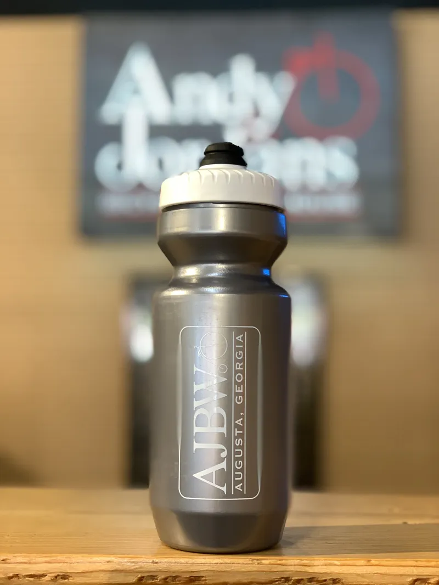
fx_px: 879
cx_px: 220
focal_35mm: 52
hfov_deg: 28.0
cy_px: 292
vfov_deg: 36.8
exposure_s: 1/60
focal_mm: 6
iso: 125
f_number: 2.4
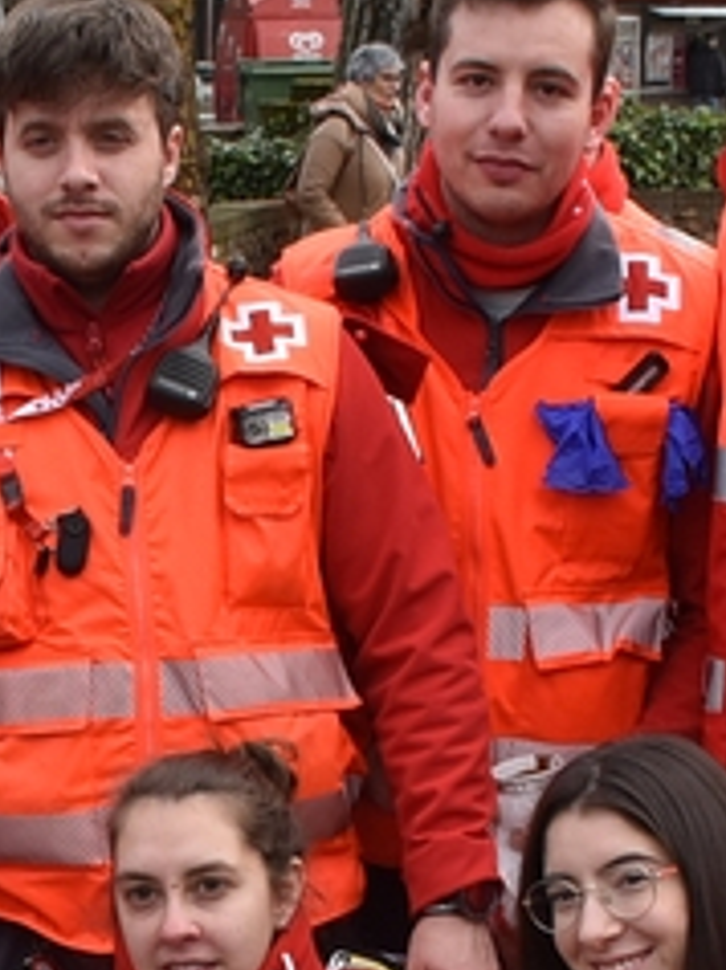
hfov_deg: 8.4
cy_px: 1080
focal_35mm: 175
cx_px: 65
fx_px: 4902
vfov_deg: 11.1
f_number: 8
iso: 320
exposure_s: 1/250
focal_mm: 24
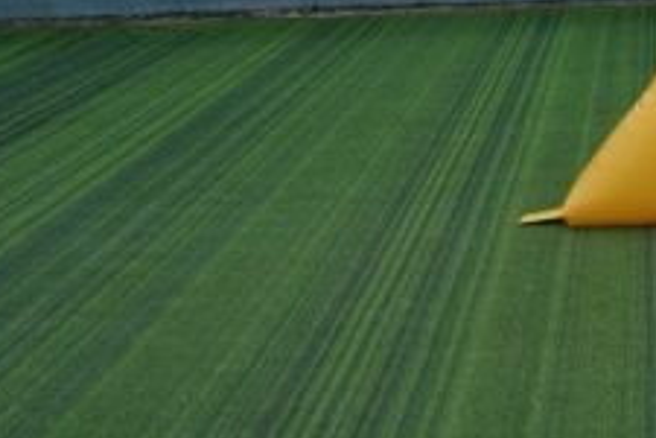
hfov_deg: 15.4
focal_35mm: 109
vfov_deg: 11.7
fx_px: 1986
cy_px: -317
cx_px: 1268
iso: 100
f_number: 7.1
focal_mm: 16
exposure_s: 1/125
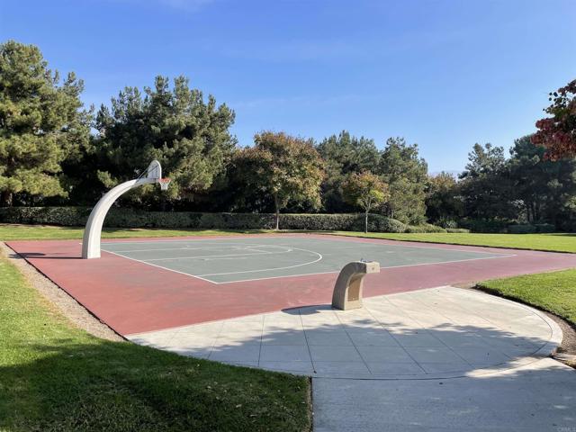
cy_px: 216
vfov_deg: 53.1
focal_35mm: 26
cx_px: 288
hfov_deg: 67.3
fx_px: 433
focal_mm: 4.2
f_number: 1.6
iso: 32
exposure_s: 1/2398
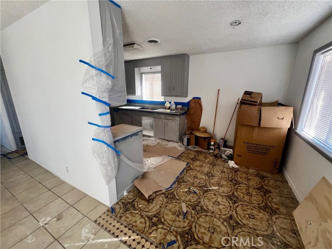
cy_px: 124
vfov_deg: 89.9
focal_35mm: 13
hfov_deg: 106.2
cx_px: 166
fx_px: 125
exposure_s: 1/120
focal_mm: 1.57
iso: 160
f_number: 1.8
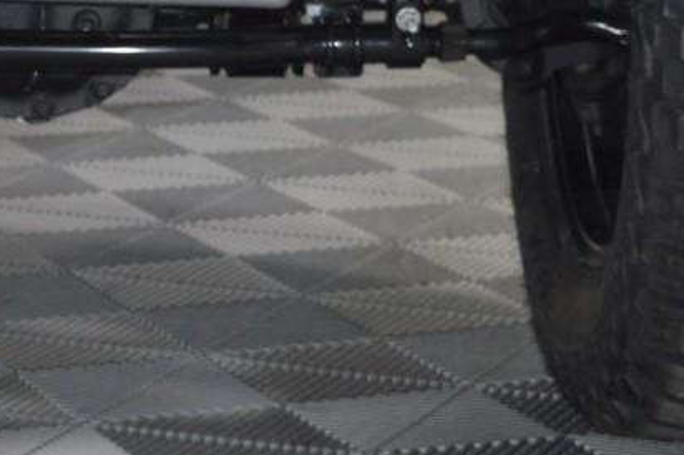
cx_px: -173
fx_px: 3588
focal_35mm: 189
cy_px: 73
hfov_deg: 10.7
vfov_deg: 7.2
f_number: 4.5
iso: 450
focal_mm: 32
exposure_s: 1/60
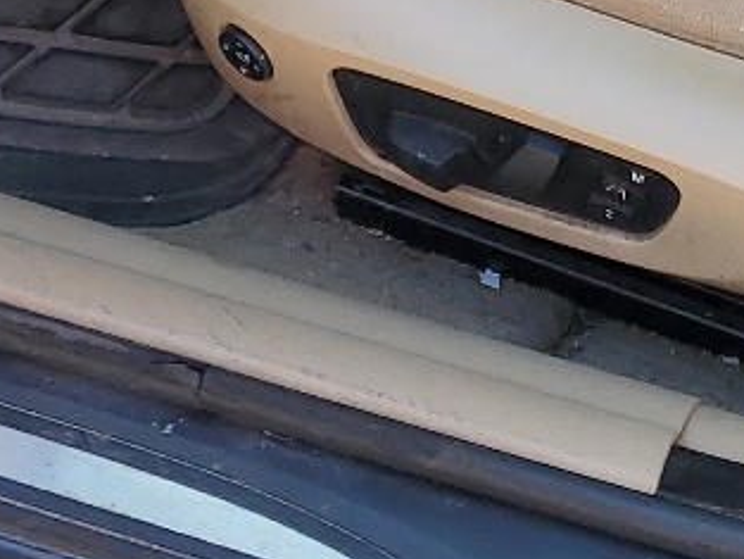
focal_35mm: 133
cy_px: -654
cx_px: 929
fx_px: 2860
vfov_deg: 10.1
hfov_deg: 14.3
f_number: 1.5
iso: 50
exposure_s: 1/303
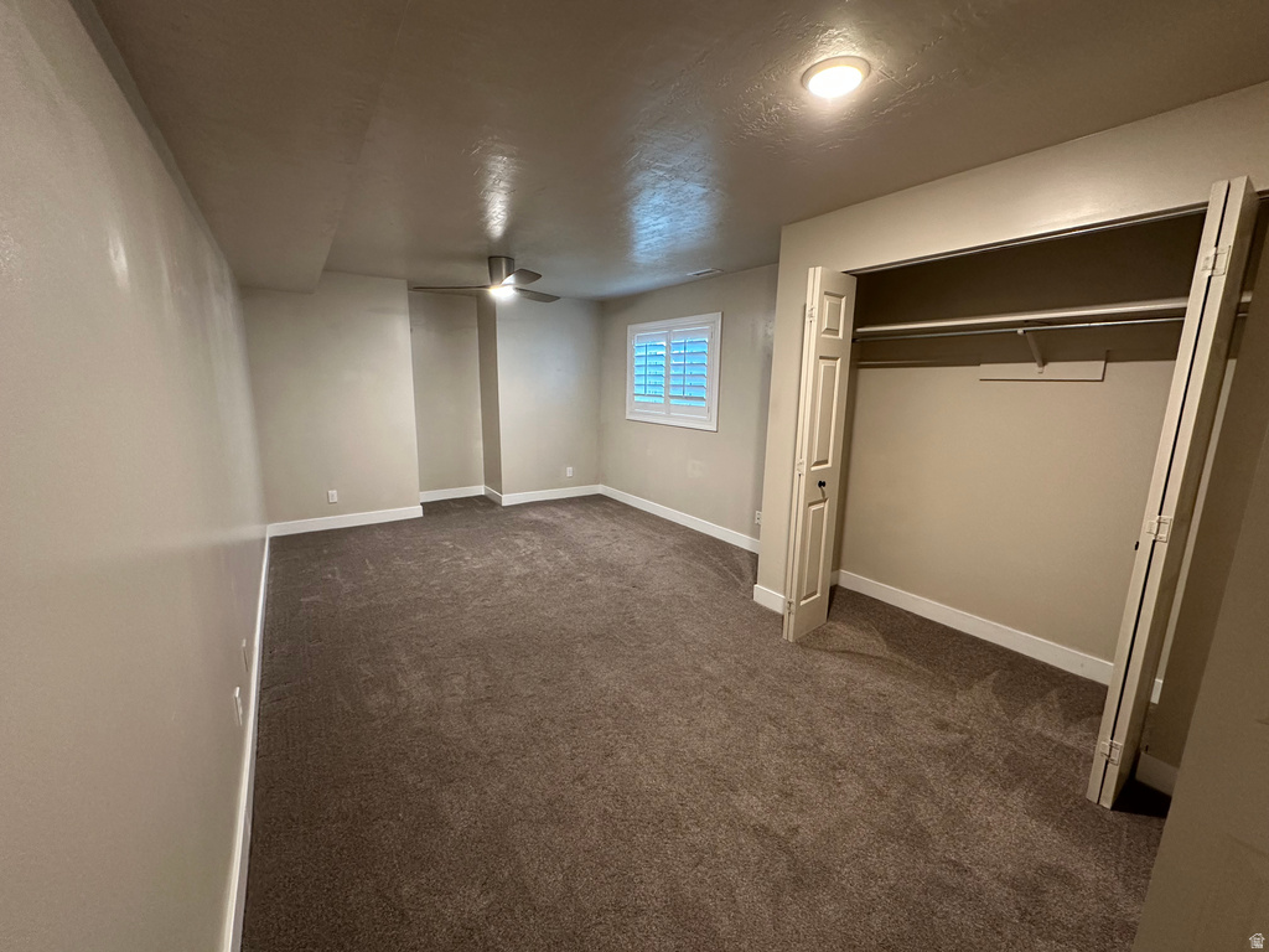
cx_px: 634
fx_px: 513
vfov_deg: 85.7
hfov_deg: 102.1
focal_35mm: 14
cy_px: 476
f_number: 2.2
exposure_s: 1/60
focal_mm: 2.22
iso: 500
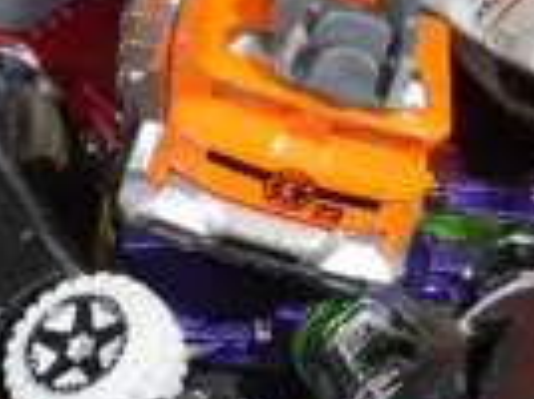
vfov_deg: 4.0
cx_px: -1287
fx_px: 5667
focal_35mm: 368
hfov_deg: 5.0
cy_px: 557
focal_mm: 24
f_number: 5.2
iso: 1250
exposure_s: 1/60
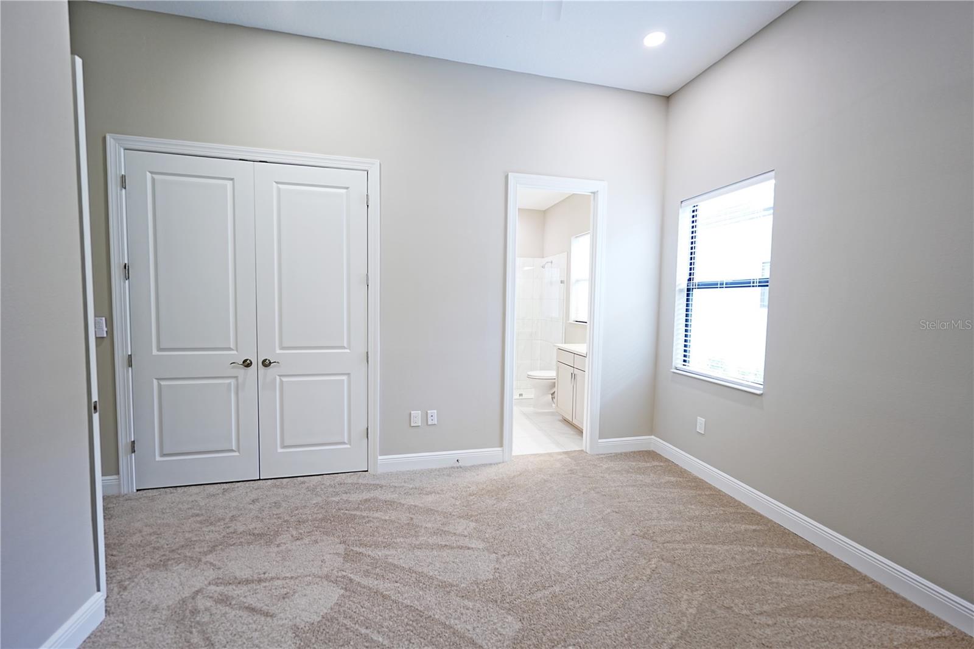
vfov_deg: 78.8
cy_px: 324
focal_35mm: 15
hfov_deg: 101.9
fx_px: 395
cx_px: 487
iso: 64
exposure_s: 1/15
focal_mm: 14.6
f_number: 2.8
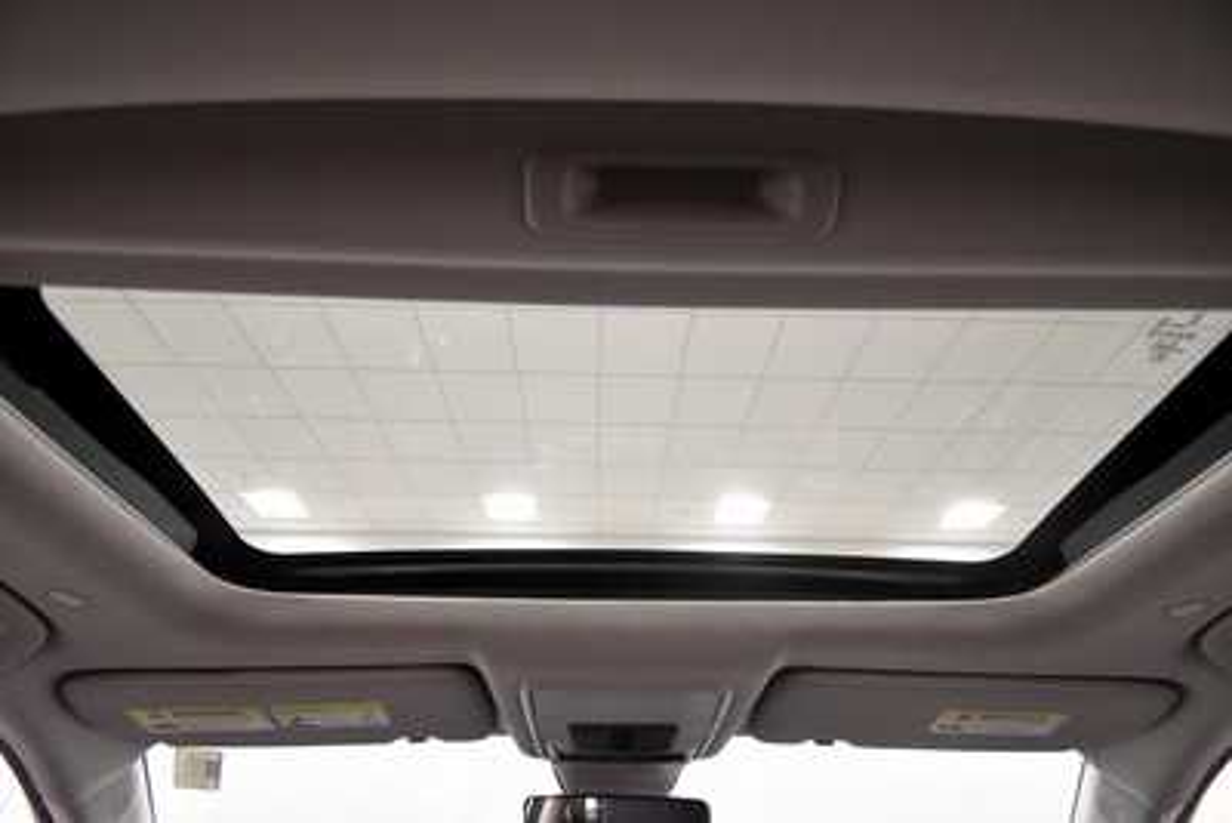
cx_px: 616
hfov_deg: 100.4
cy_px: 412
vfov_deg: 77.4
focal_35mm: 15
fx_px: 513
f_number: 4.5
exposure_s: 1/125
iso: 2800
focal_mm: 10
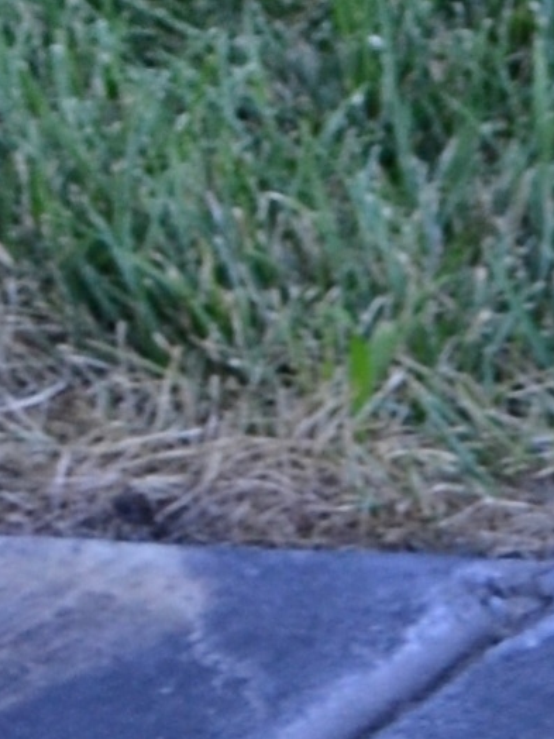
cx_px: -725
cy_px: -1943
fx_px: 8664
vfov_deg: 4.6
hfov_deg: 3.6
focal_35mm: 406
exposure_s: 1/100
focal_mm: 32
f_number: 5.6
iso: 200
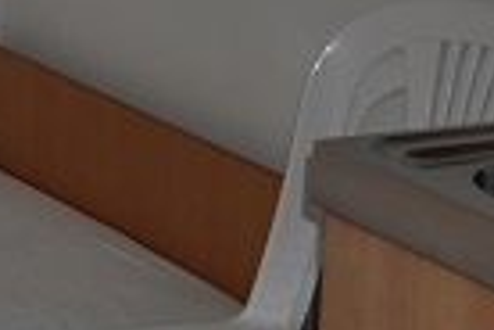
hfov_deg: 11.4
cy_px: -260
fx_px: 2140
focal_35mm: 156
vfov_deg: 8.5
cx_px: -591
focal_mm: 18
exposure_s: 1/200
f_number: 4.5
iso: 200
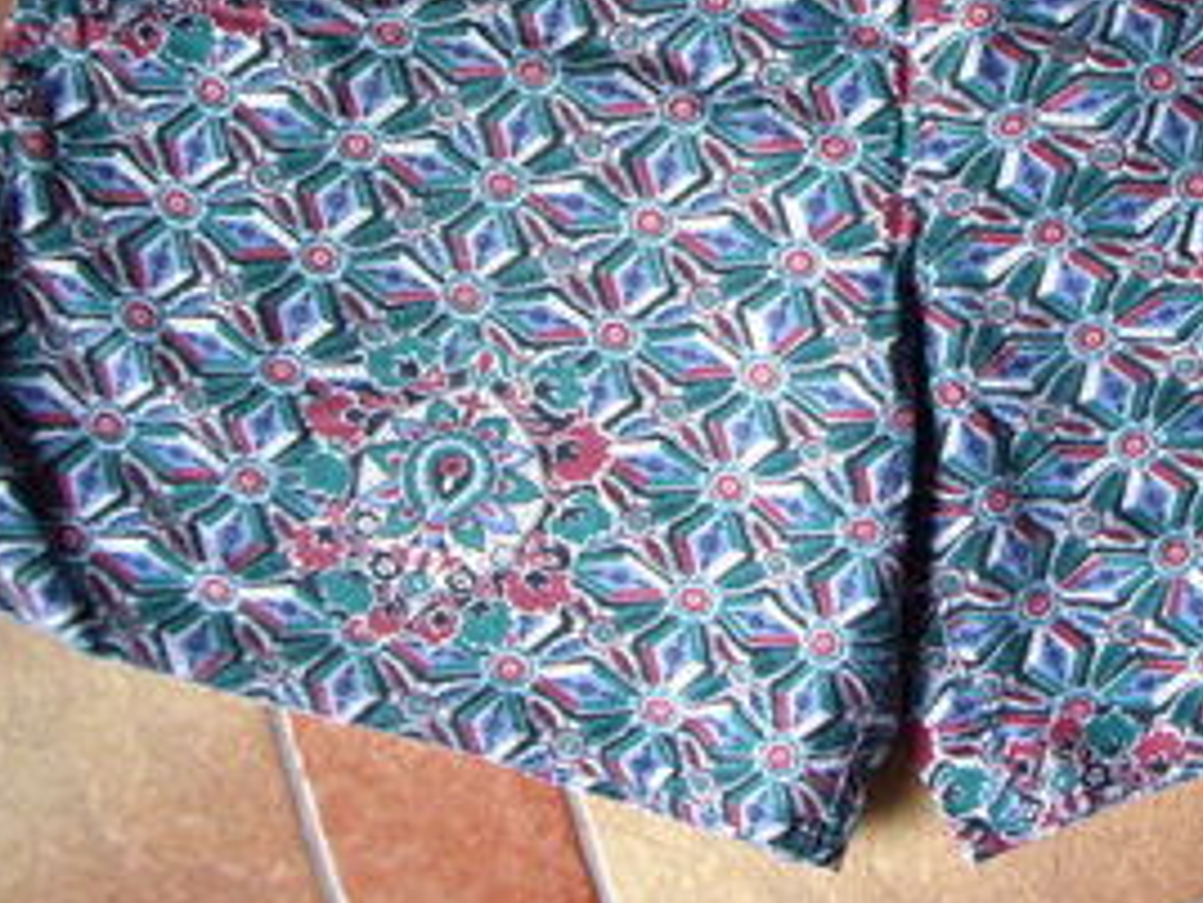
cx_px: 947
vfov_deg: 21.3
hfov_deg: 28.0
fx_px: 2363
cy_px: 139
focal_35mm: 68
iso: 200
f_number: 2.7
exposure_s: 1/30
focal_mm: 6.2
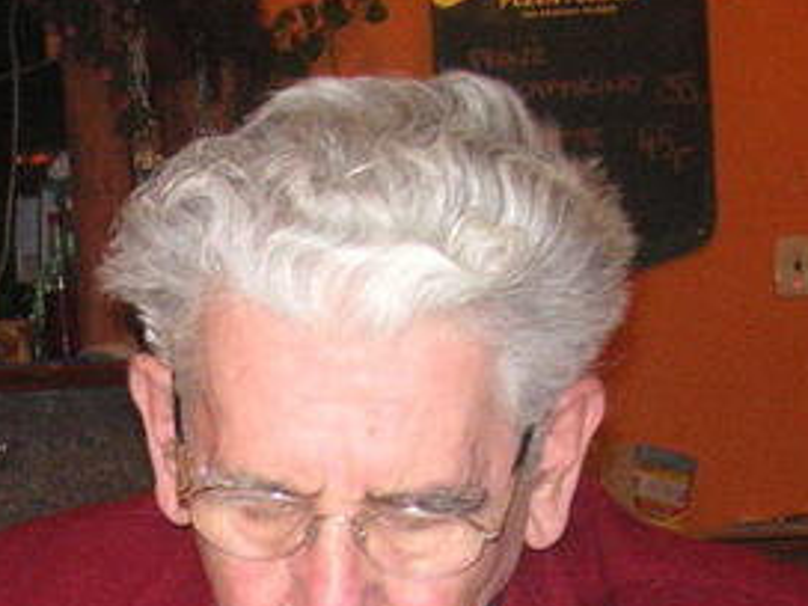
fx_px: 2544
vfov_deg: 13.1
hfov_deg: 17.7
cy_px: 805
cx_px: 33
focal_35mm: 109
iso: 160
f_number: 2.8
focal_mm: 6.1
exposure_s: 1/45
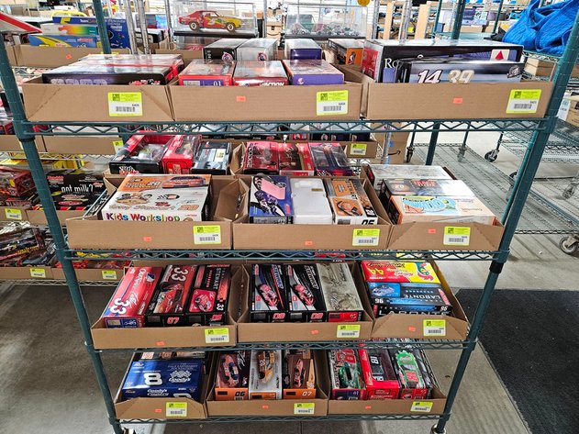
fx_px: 385
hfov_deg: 73.9
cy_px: 217
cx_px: 290
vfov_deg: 58.9
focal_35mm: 23
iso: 200
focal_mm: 5.4
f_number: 1.8
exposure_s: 1/9.99
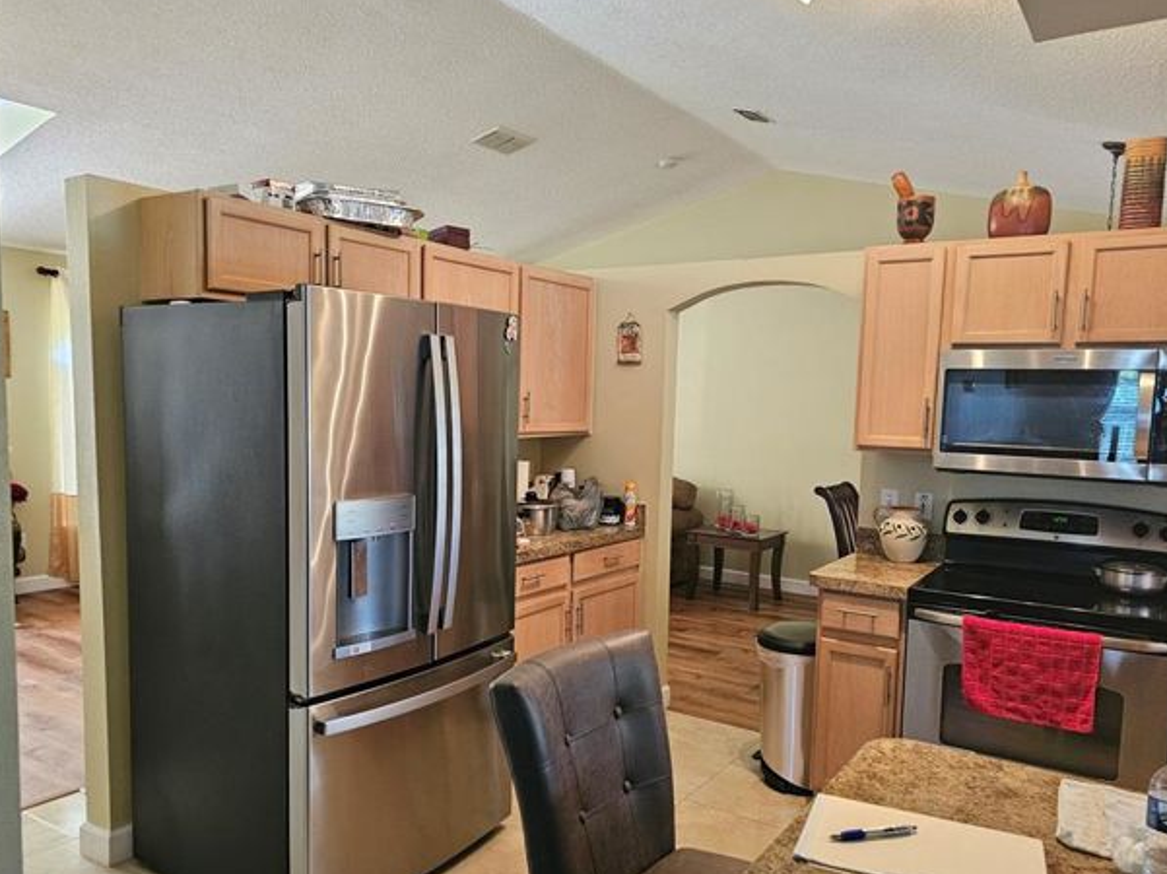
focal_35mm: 27
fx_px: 910
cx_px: 578
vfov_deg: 51.2
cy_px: 495
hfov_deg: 65.4
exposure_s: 1/60
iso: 640
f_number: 1.7
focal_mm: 6.3
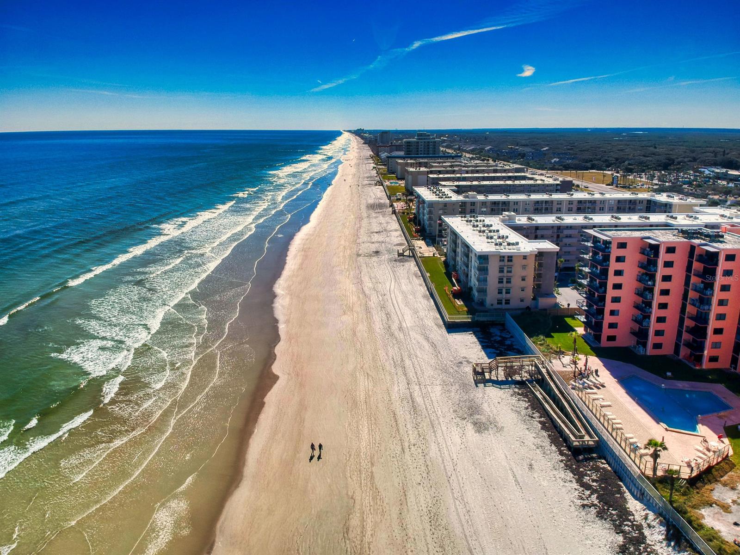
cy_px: 278
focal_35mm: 25
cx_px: 370
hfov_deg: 69.4
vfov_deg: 54.9
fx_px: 534
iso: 102
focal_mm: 4.5
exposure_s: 1/3200
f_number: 2.6
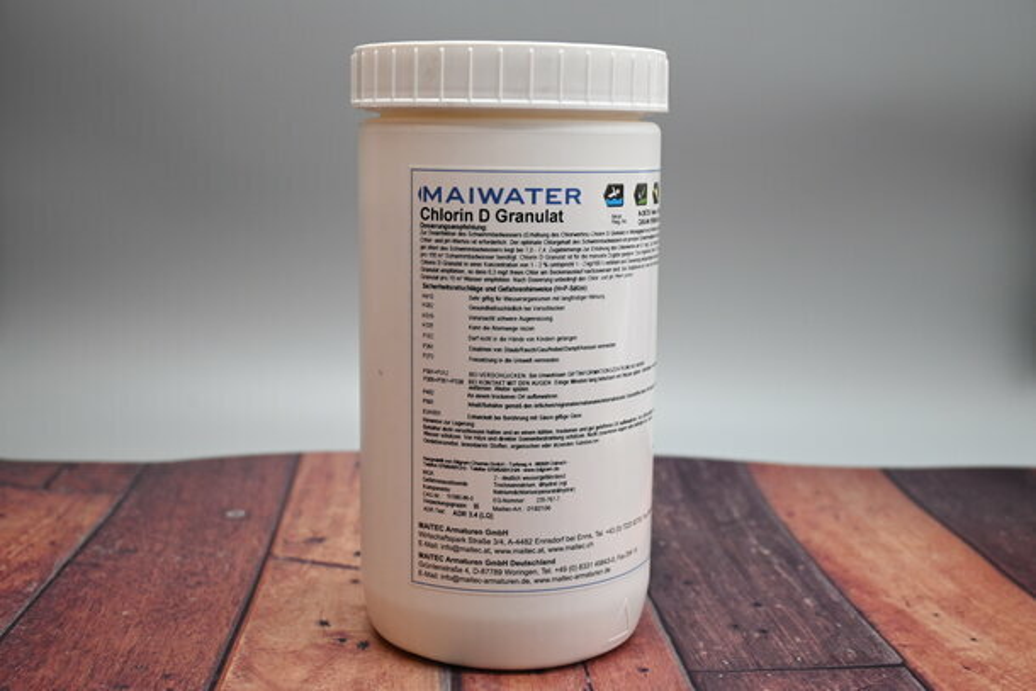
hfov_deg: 43.6
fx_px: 1295
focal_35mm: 45
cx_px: 518
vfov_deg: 29.9
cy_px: 346
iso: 450
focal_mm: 30
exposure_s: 1/50
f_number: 4.8
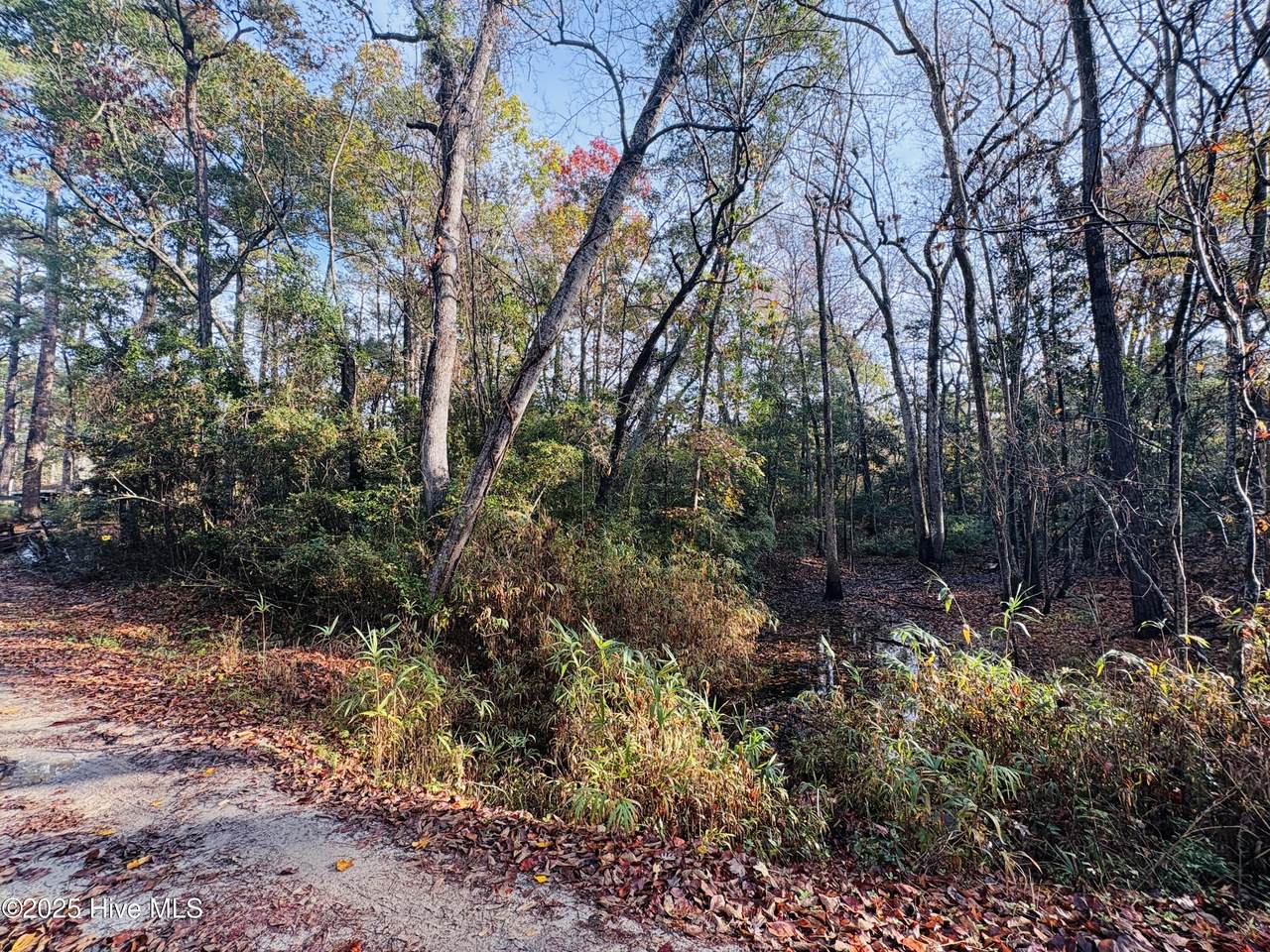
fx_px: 514
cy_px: 476
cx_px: 635
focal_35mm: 14
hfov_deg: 102.1
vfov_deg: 85.7
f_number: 2.2
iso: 64
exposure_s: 1/145
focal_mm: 2.22
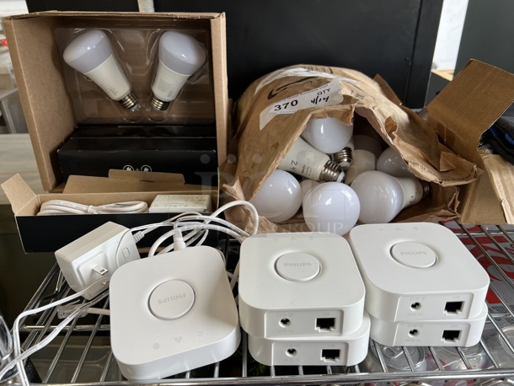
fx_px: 386
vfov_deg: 53.1
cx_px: 257
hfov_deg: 67.3
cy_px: 193
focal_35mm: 26
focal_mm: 5.7
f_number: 1.5
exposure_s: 1/120
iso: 50
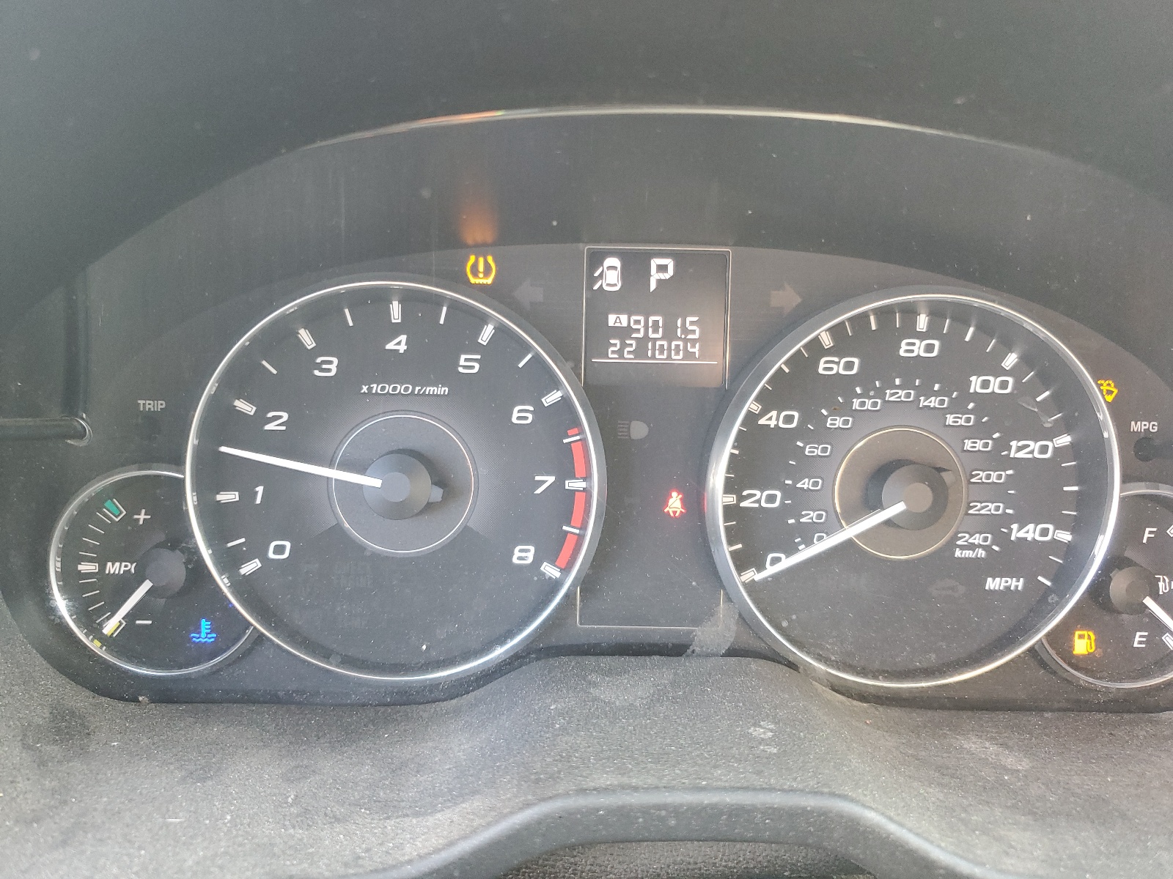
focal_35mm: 26
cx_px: 586
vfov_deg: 53.1
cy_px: 440
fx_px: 881
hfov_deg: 67.3
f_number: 1.5
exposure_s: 1/60.2
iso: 148
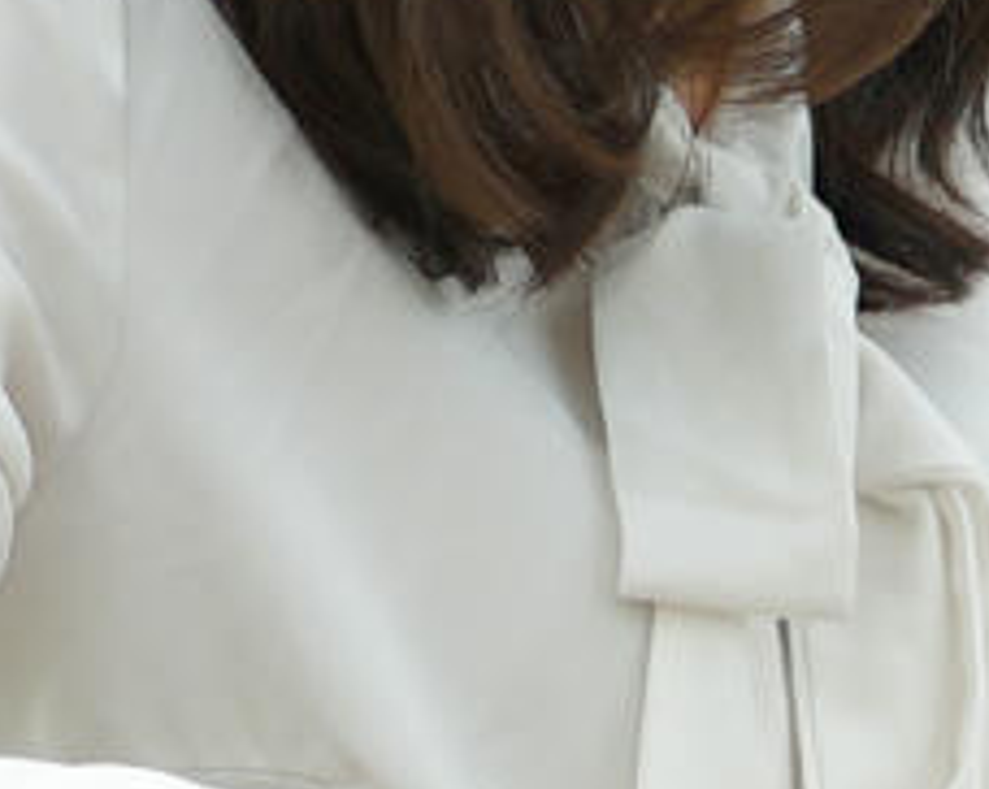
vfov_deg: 6.5
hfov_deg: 9.2
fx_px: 6142
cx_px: 911
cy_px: 2553
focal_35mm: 210
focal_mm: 24
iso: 100
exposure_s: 1/500
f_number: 3.5
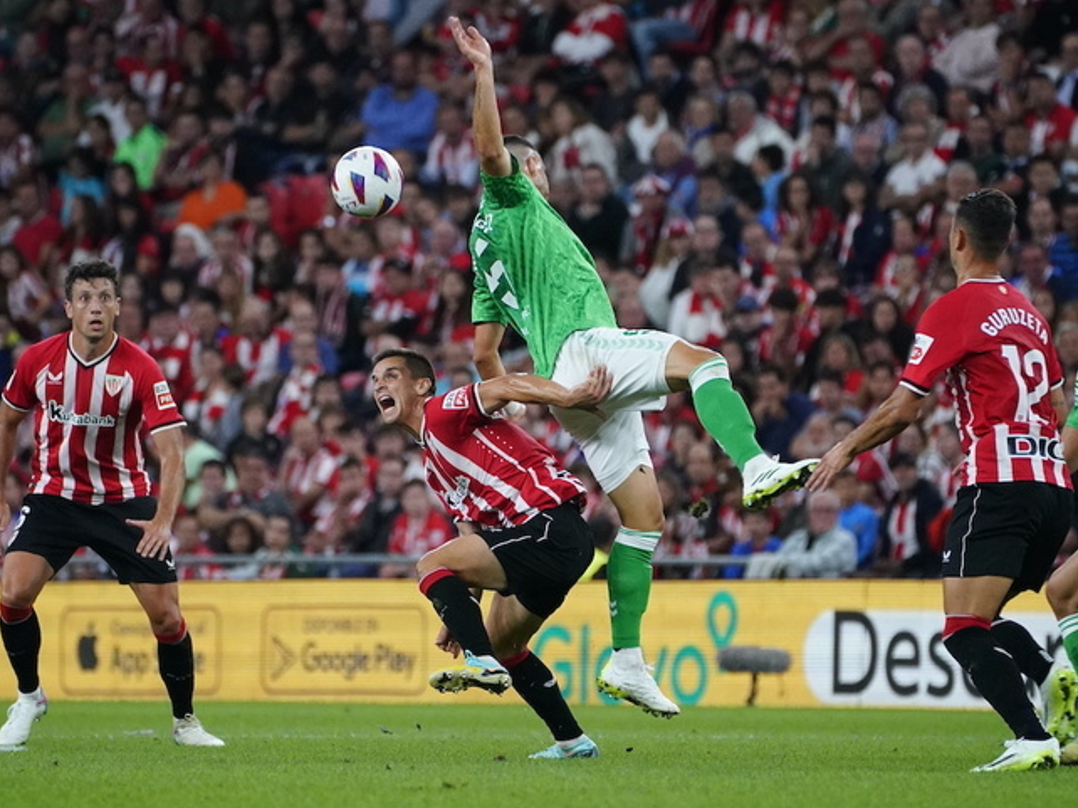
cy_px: 403
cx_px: 519
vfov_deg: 2.5
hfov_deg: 3.4
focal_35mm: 584
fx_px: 18180
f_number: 5.6
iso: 5000
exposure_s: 1/800
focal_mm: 358
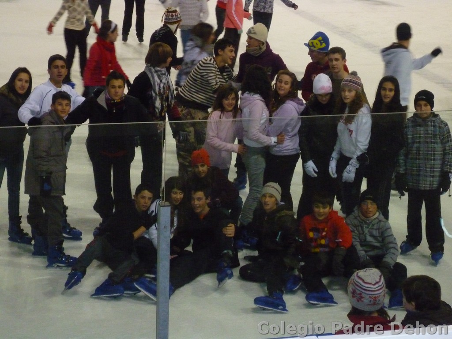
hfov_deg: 22.8
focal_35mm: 86
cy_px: 170
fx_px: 1123
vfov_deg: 17.2
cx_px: 226
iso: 1000
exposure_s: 1/40
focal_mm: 15.3
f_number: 5.7
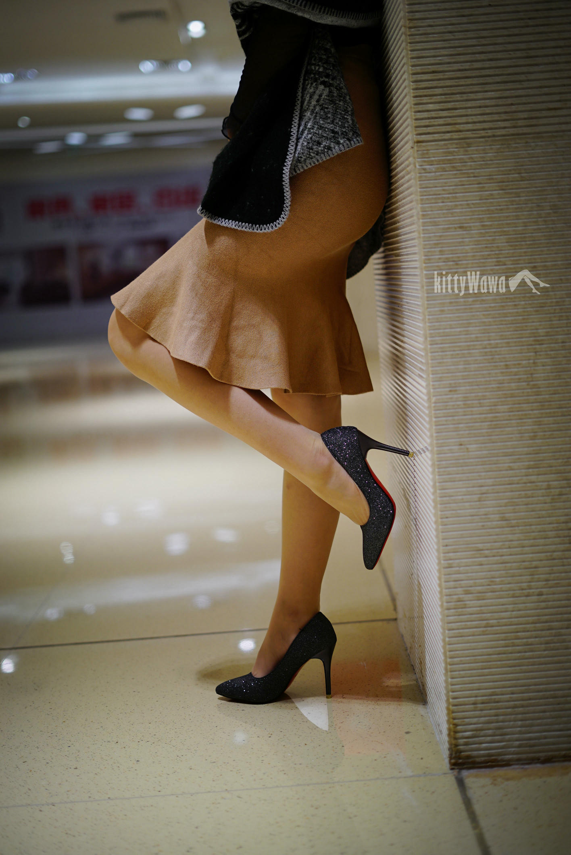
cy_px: 428
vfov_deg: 39.6
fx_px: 1188
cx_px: 286
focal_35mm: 50
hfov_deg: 27.0
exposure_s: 1/160
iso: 100
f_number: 1.8
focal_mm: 50
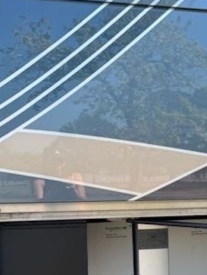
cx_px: 210
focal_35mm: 63
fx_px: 502
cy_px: 218
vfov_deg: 30.0
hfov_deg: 22.4
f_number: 1.78
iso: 80
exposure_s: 1/925
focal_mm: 6.76
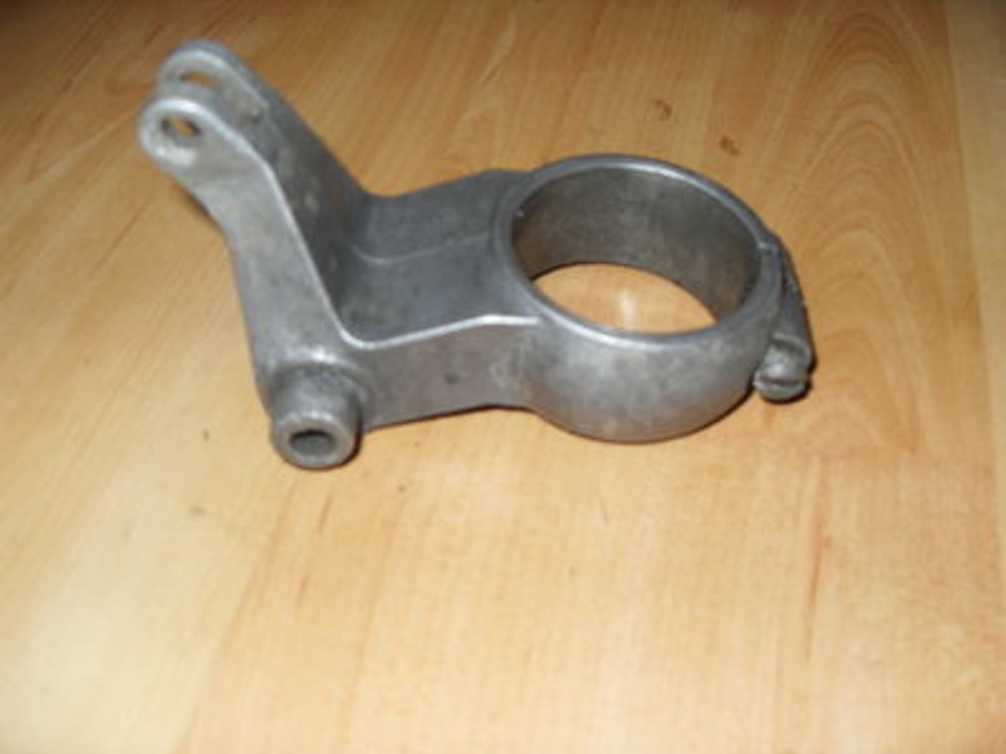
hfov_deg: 54.0
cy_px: 377
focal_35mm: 34
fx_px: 988
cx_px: 503
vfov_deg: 41.8
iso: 100
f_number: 2.8
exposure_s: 1/45
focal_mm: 6.3
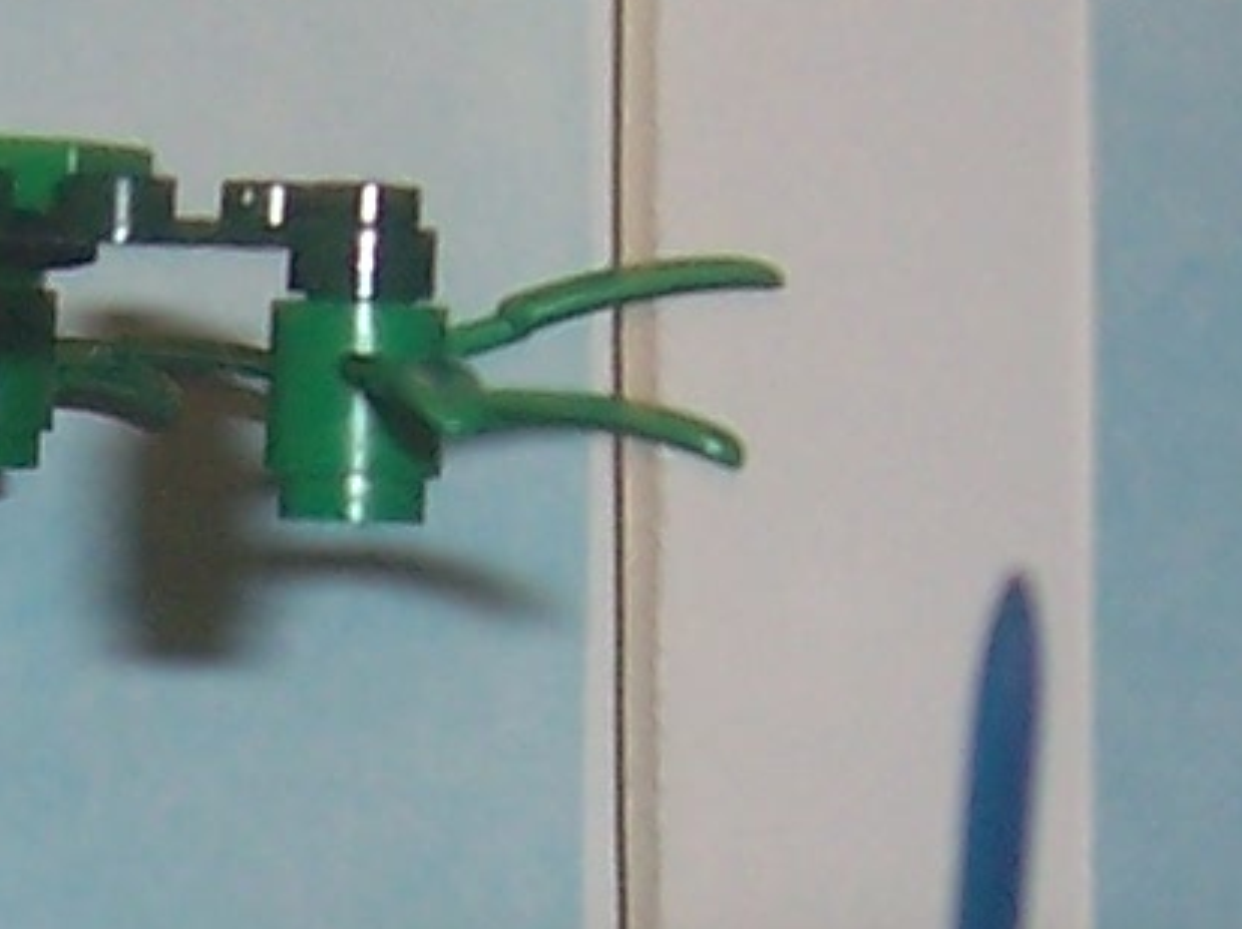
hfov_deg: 9.3
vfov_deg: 6.9
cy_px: 1374
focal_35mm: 211
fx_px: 7564
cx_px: -3
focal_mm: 5.6
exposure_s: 1/60
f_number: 2.7
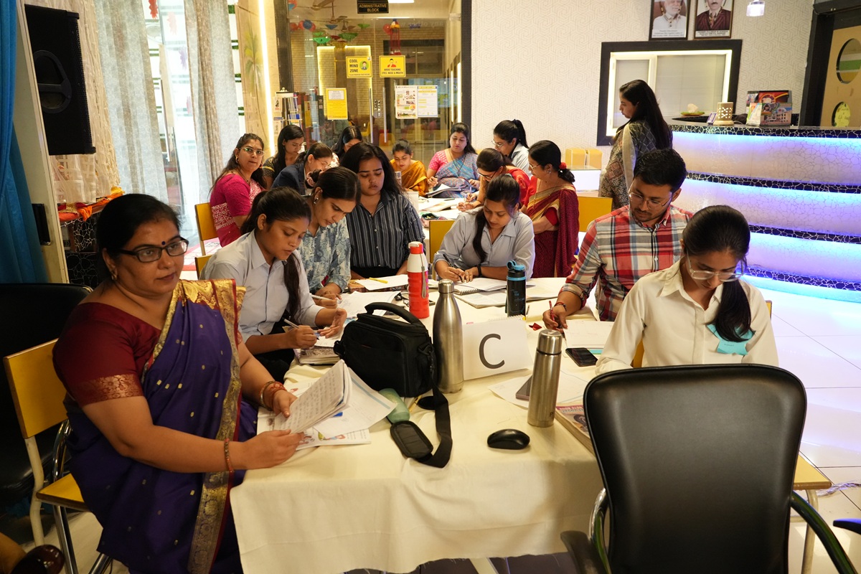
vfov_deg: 45.0
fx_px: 694
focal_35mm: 29
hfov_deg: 63.7
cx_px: 430
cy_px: 287
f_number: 5.6
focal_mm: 29
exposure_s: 1/250
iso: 6400
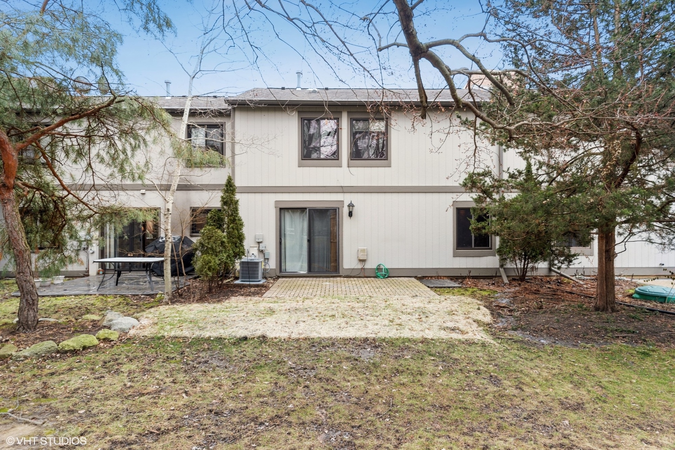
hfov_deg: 78.6
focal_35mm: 22
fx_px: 413
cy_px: 225
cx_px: 338
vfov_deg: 57.3
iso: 200
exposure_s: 1/15
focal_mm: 22
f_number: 9
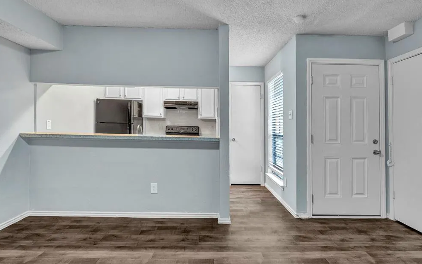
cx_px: 212
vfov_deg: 62.2
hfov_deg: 88.0
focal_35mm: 19
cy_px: 132
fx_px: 219
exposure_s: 1/2.5
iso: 320
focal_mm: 18
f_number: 7.1
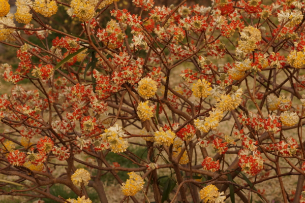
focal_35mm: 150
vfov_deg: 9.1
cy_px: 102
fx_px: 1271
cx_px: 152
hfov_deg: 13.7
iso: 400
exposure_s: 1/160
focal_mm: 100
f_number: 10
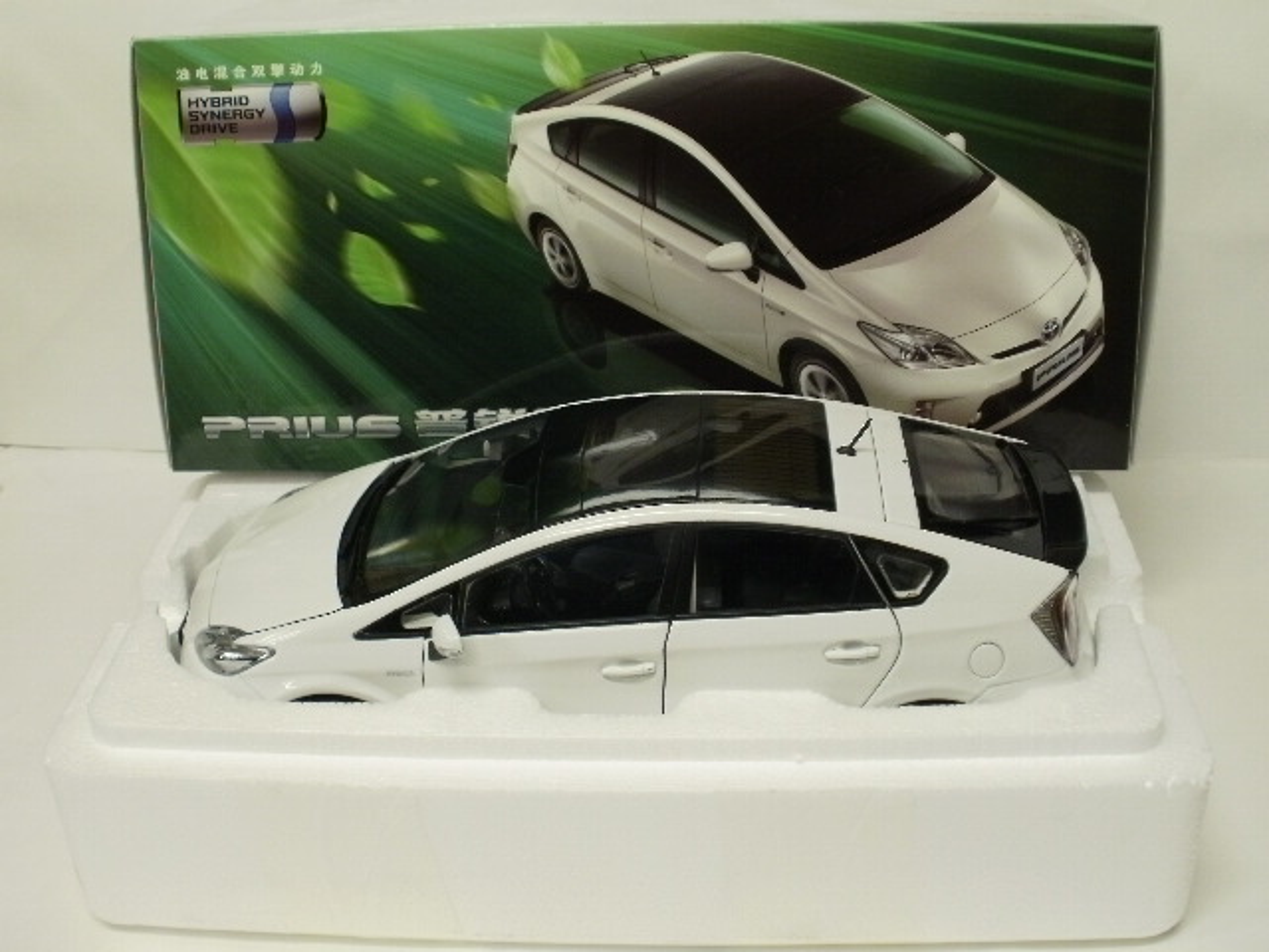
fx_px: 1613
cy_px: 476
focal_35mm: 44
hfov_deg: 42.9
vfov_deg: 32.9
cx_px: 634
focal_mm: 7.7
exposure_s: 1/10
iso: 125
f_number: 4
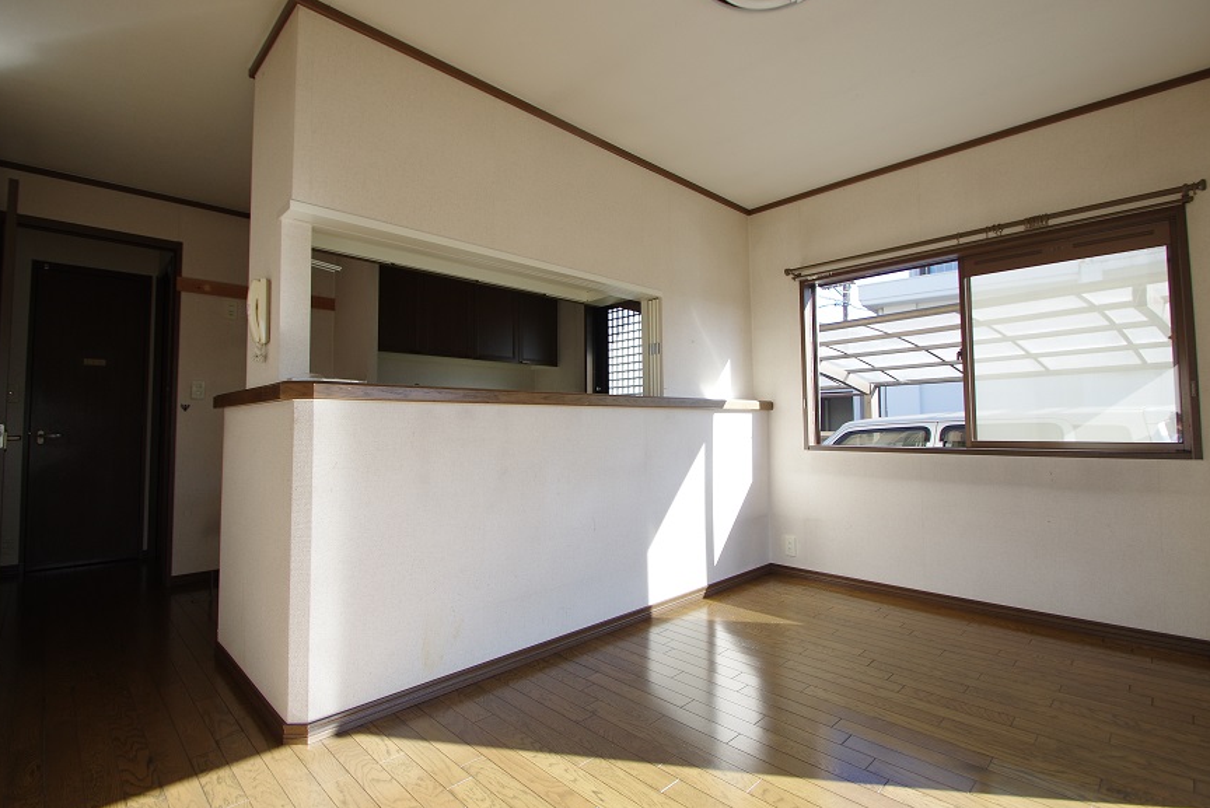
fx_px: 538
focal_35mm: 16
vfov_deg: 73.8
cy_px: 397
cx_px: 626
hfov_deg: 96.7
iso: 200
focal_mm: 10
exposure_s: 1/160
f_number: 6.3
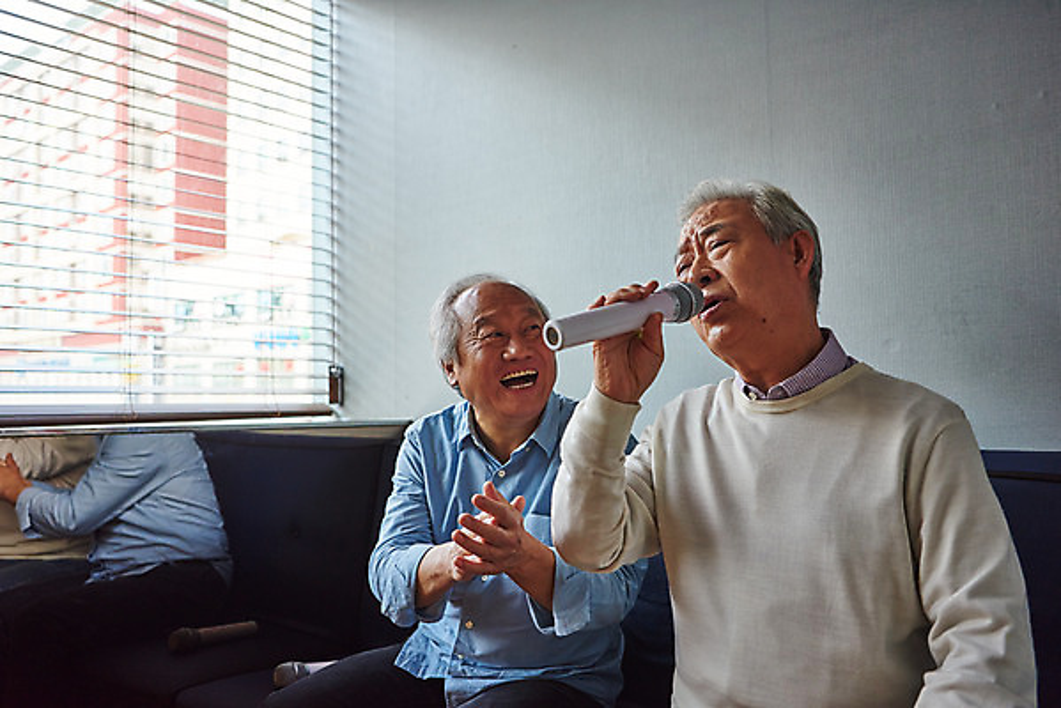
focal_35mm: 31
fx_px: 914
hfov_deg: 60.3
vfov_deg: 42.4
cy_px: 354
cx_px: 530
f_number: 2.8
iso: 400
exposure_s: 1/200
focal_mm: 31
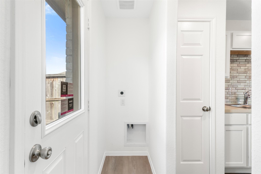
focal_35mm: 18
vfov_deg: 67.4
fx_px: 130
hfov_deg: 90.0
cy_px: 87
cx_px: 130
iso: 250
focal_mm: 18
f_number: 9
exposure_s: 1.3
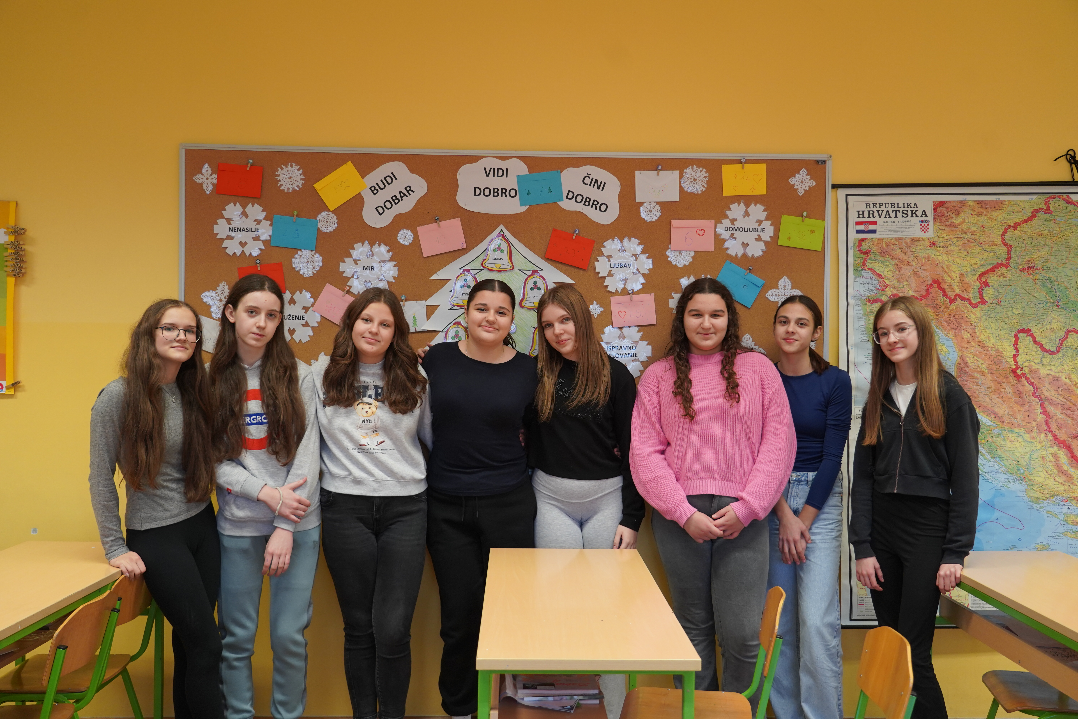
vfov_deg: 37.9
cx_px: 539
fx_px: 1048
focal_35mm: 35
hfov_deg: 54.4
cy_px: 360
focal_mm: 35
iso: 1250
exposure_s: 1/160
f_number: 4
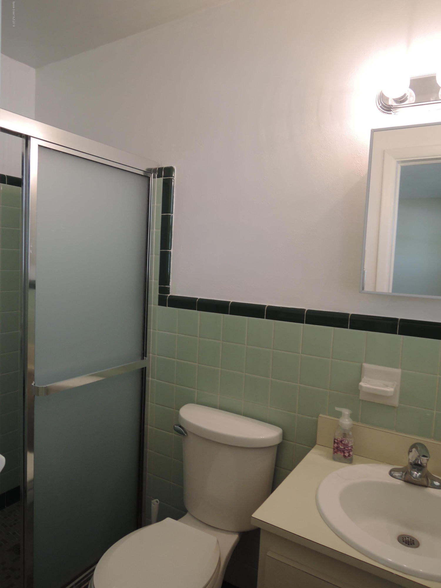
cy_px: 294
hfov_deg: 56.8
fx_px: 408
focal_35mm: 24
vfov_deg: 71.6
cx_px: 220
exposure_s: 1/30
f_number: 2.8
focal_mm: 5.1
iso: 125
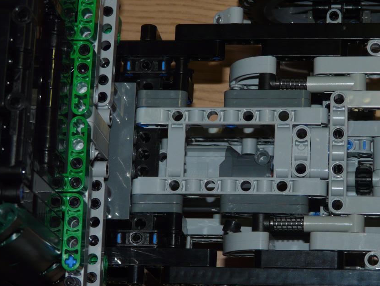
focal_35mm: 112
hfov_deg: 17.5
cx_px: 257
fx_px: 1230
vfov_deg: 13.2
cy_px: 185
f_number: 3.2
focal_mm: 12
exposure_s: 1/50
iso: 100
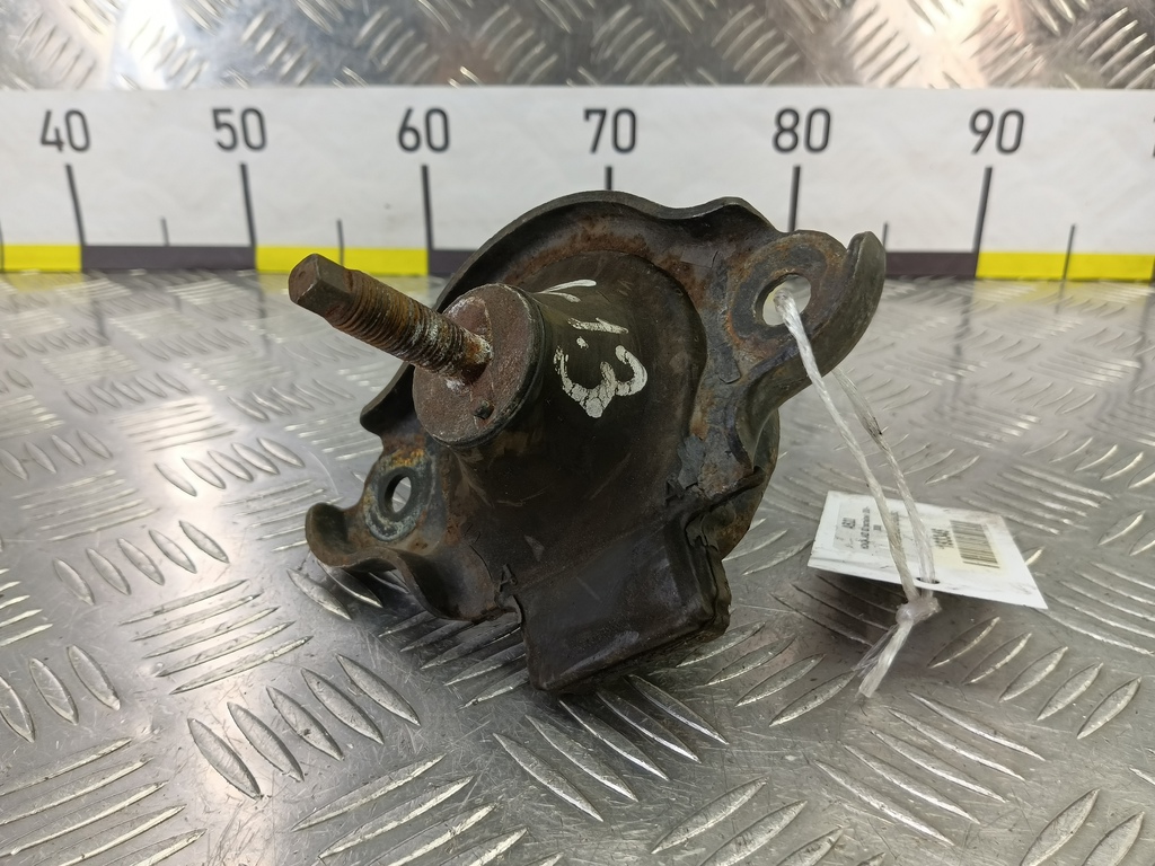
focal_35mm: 23
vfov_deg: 58.9
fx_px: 767
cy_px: 433
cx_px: 578
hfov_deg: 73.9
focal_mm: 4.11
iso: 135
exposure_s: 1/50
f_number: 1.6
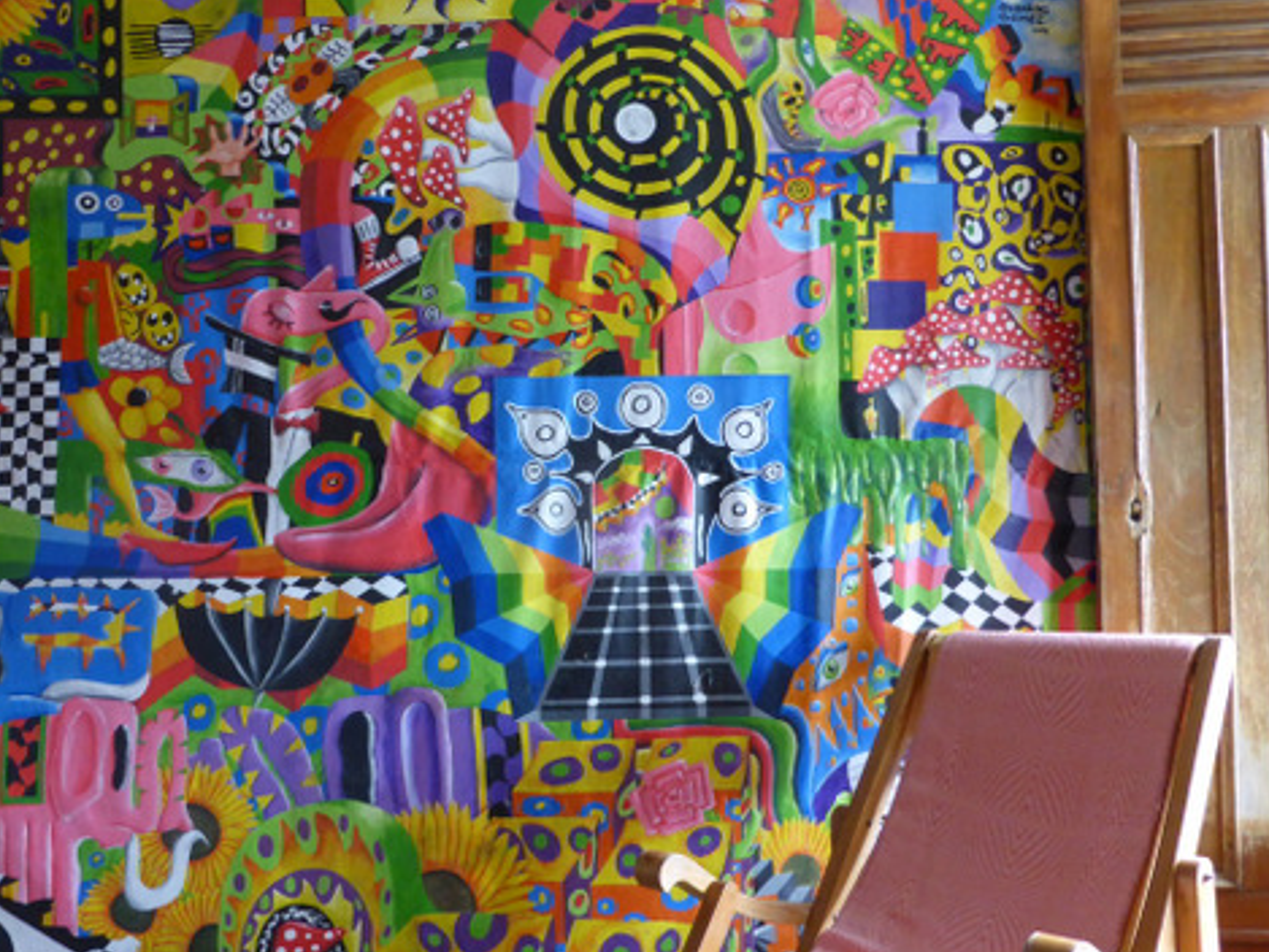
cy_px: 514
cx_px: 576
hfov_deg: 56.7
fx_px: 1173
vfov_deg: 44.1
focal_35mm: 32
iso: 400
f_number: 3.3
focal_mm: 4.3
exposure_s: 1/8
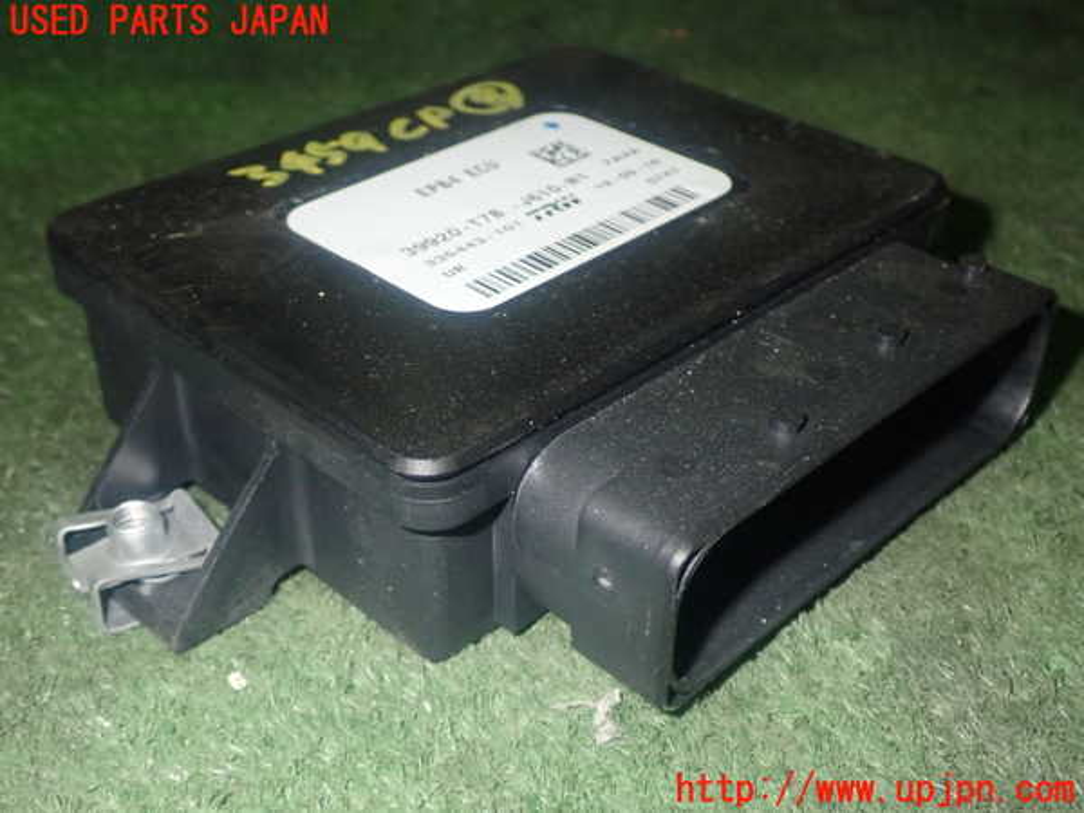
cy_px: 406
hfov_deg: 42.9
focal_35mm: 44
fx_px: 1378
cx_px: 542
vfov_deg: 32.9
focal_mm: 7.84
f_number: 9
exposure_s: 1/40
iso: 640
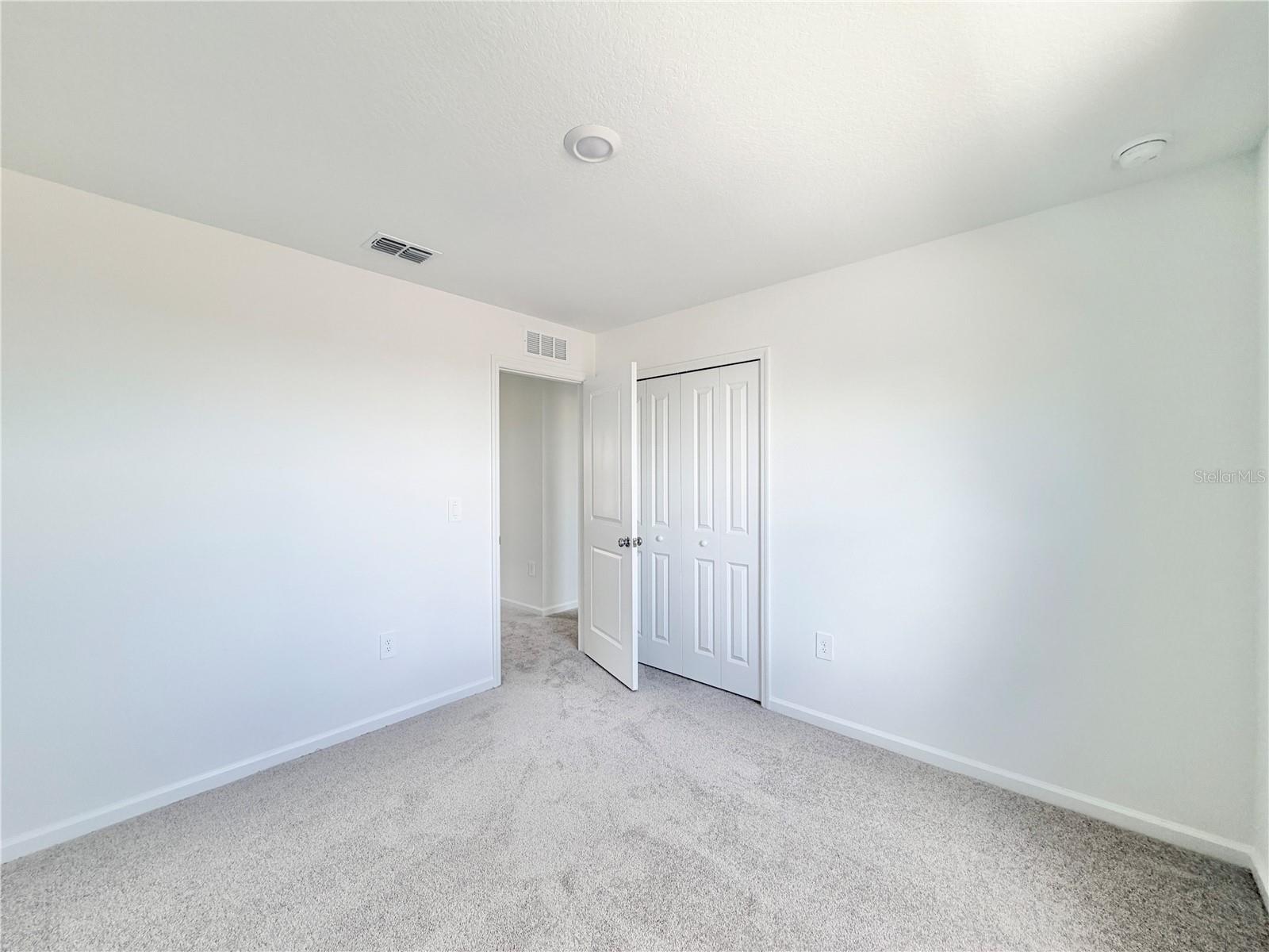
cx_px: 634
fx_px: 513
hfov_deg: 102.1
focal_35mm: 14
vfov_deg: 85.7
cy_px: 476
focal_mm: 2.22
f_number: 2.2
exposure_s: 1/121
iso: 80
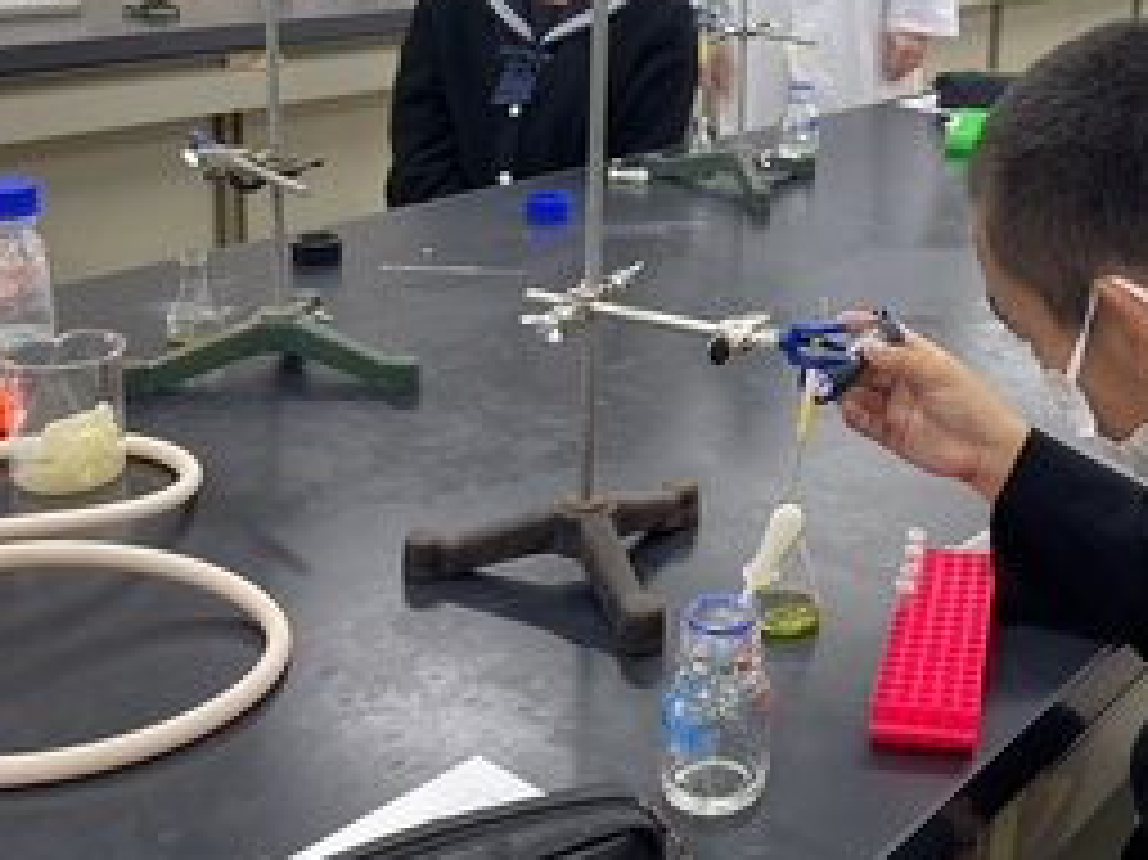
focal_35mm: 49
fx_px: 1624
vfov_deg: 29.2
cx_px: 986
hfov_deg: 37.0
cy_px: 207
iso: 100
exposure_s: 1/120
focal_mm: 4.2
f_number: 1.6
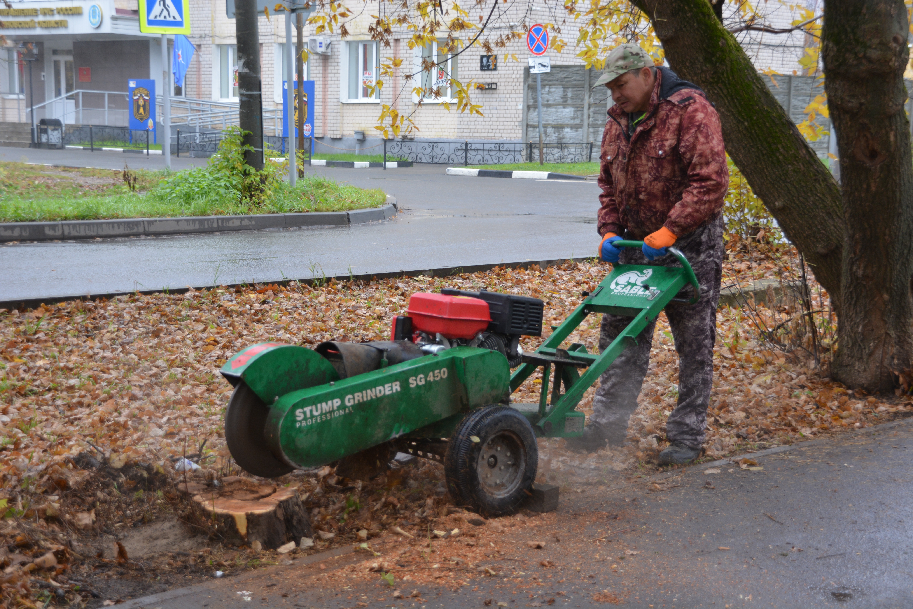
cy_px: 304
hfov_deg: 27.0
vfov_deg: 18.2
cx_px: 456
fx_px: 1902
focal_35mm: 75
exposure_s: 1/80
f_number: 4.8
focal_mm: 50
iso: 400
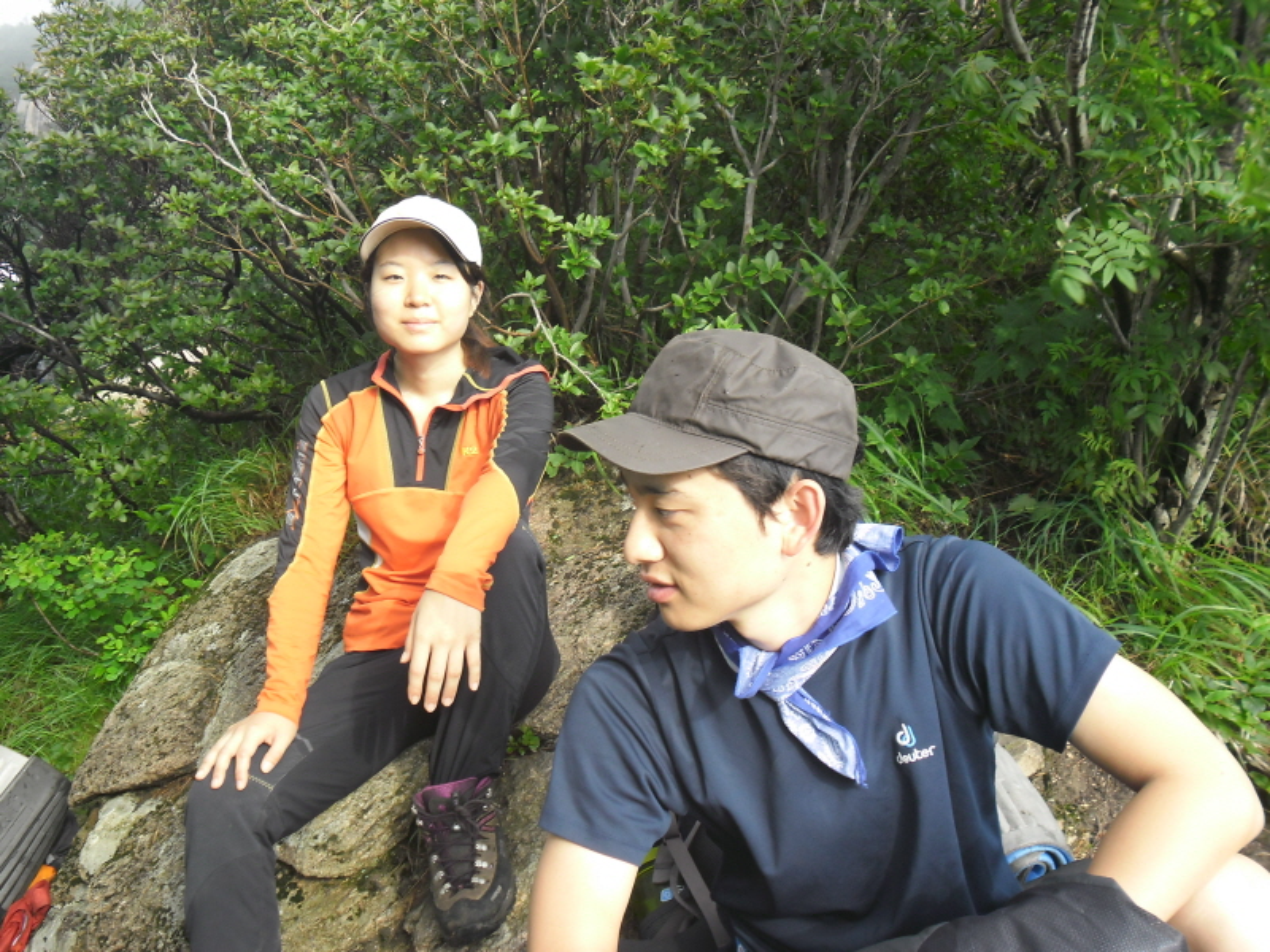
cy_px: 476
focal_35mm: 37
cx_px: 635
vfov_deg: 38.7
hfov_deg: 50.1
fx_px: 1357
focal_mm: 6.6
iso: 100
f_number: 4
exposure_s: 1/66
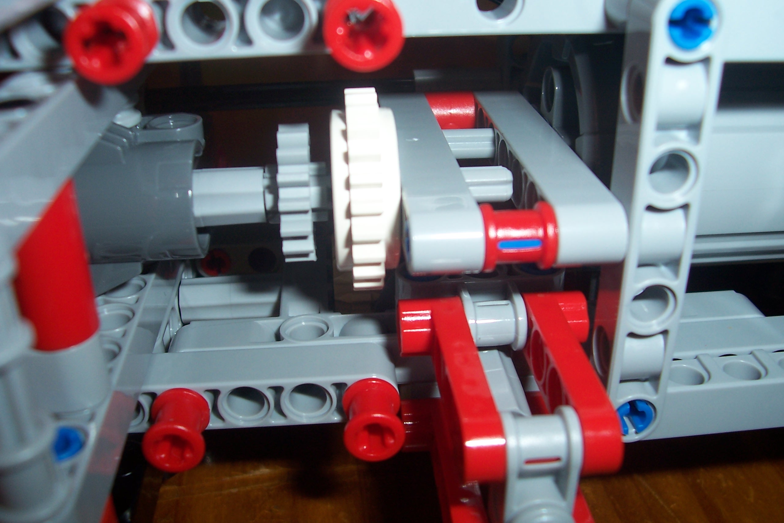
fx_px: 740
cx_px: 392
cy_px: 262
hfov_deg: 55.8
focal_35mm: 34
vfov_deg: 38.9
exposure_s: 1/60
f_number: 2.7
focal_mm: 5.6
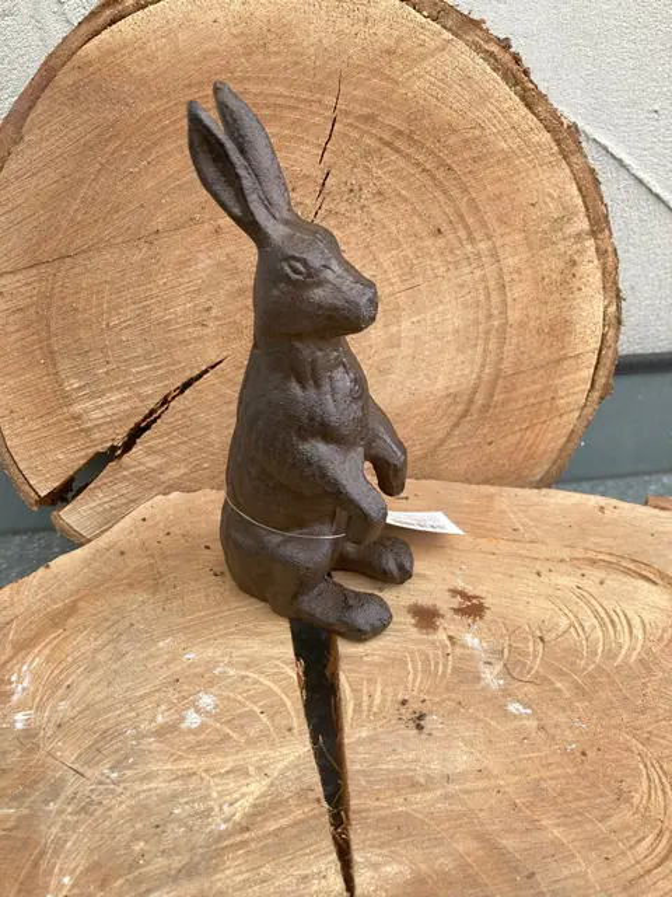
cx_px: 336
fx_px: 725
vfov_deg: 63.4
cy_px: 448
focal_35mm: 28
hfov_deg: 49.7
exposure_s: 1/121
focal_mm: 3.99
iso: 40
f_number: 1.8
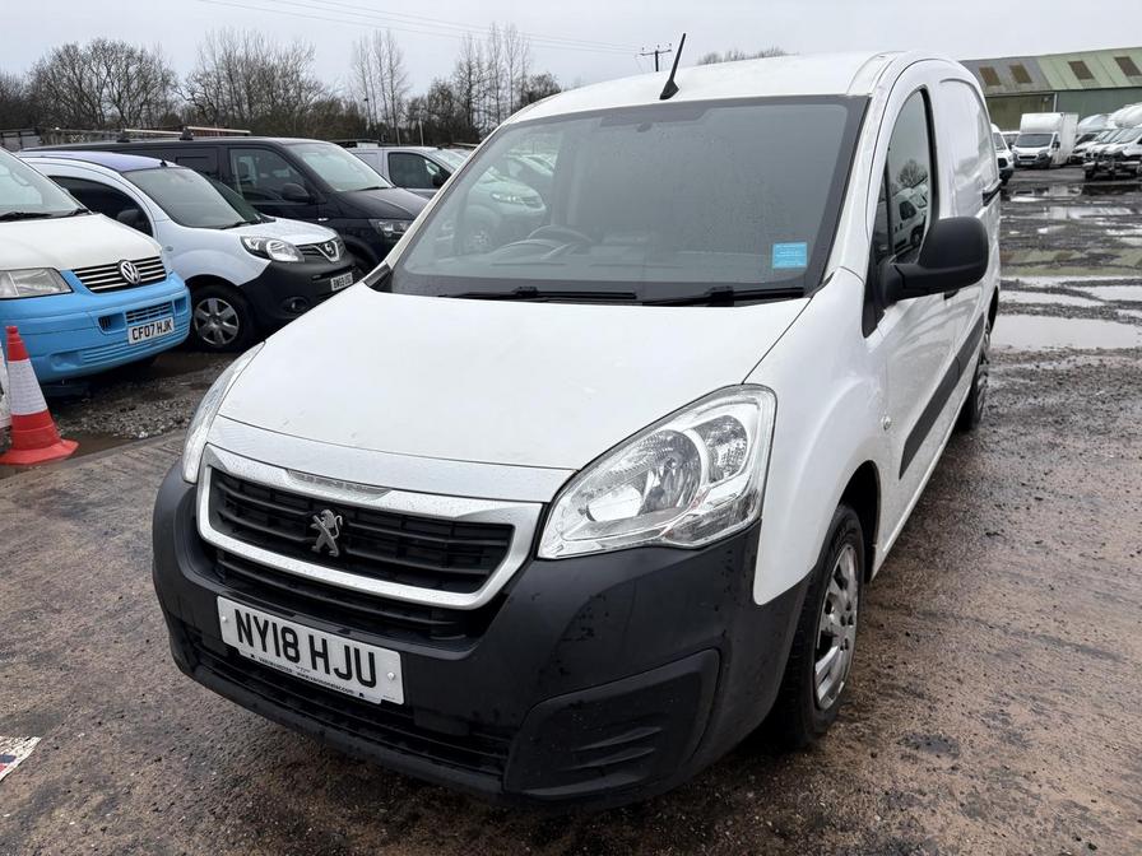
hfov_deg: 67.3
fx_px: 858
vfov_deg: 53.1
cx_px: 571
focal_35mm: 26
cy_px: 428
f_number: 1.6
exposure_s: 1/1517
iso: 50
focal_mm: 5.96
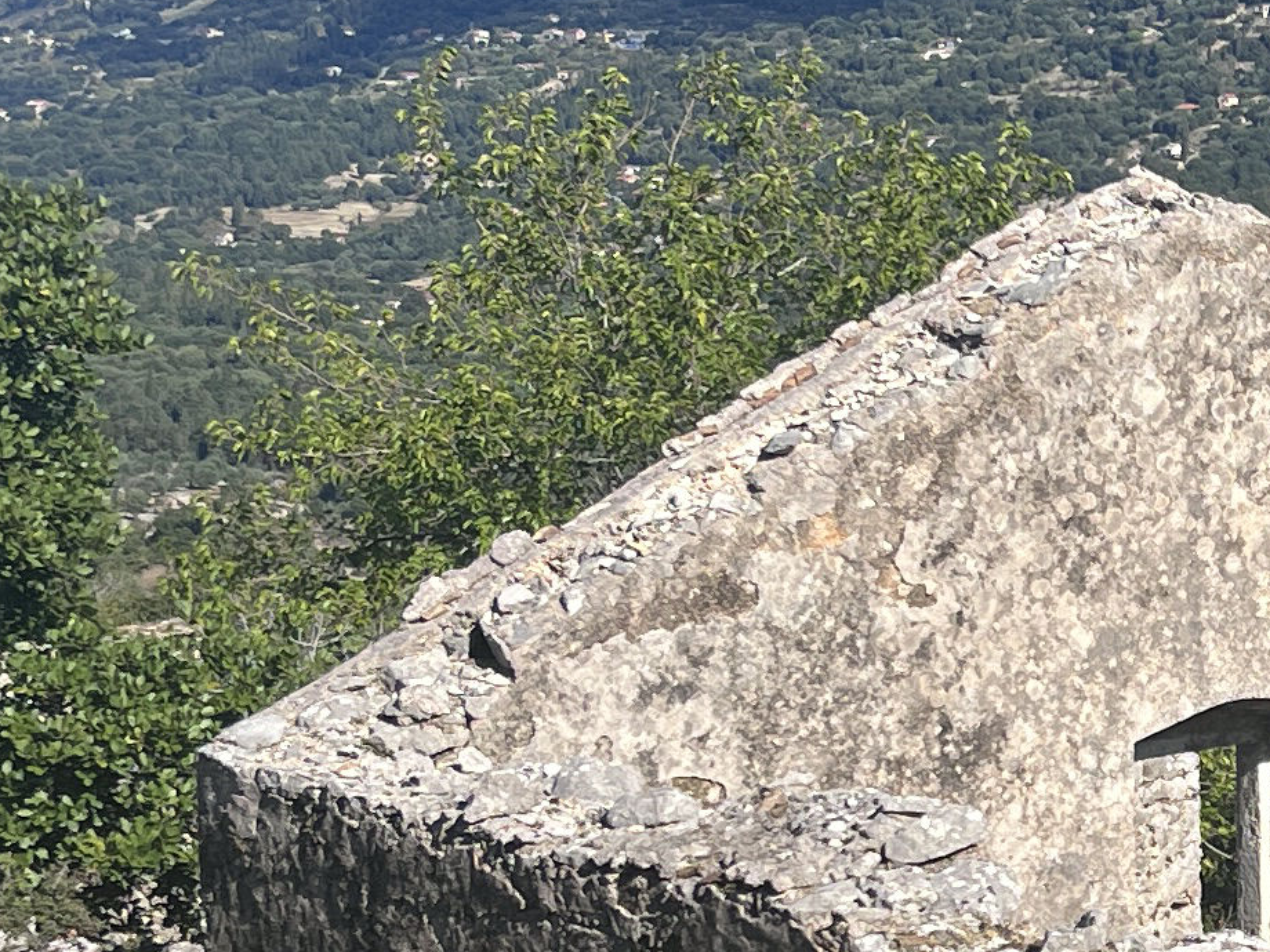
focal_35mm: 114
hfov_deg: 16.7
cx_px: 1444
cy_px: 766
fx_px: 4182
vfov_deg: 12.9
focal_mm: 5.7
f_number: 1.5
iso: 50
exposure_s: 1/3831
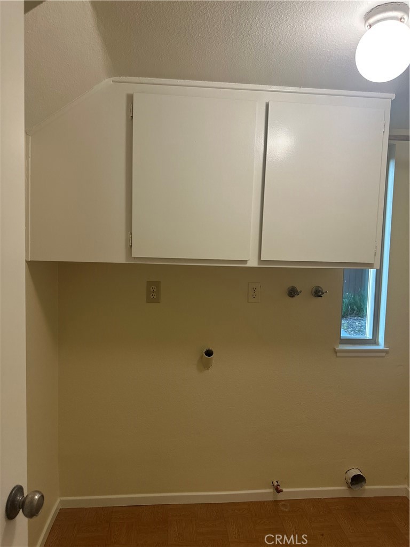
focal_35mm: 24
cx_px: 205
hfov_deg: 56.8
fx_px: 379
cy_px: 274
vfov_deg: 71.6
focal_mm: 6.86
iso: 200
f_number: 1.78
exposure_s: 1/120
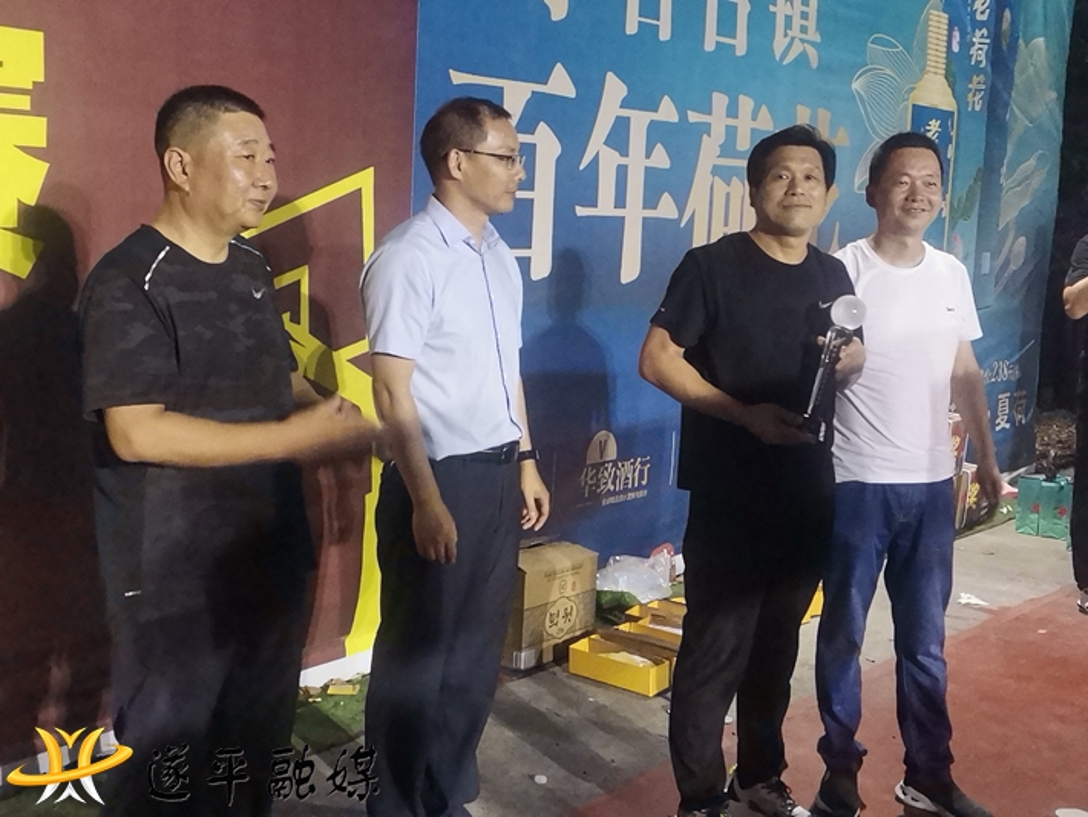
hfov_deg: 36.8
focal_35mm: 52
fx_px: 1635
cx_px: 544
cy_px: 408
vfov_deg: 28.0
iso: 800
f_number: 1.8
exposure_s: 1/25
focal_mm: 5.5
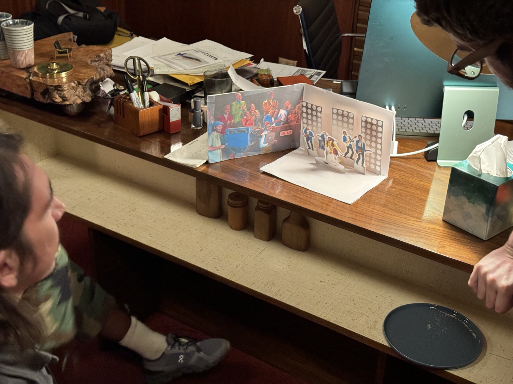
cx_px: 256
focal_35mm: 48
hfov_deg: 39.7
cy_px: 192
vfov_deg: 30.3
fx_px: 711
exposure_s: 1/36
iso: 500
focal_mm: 6.86
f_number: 1.78
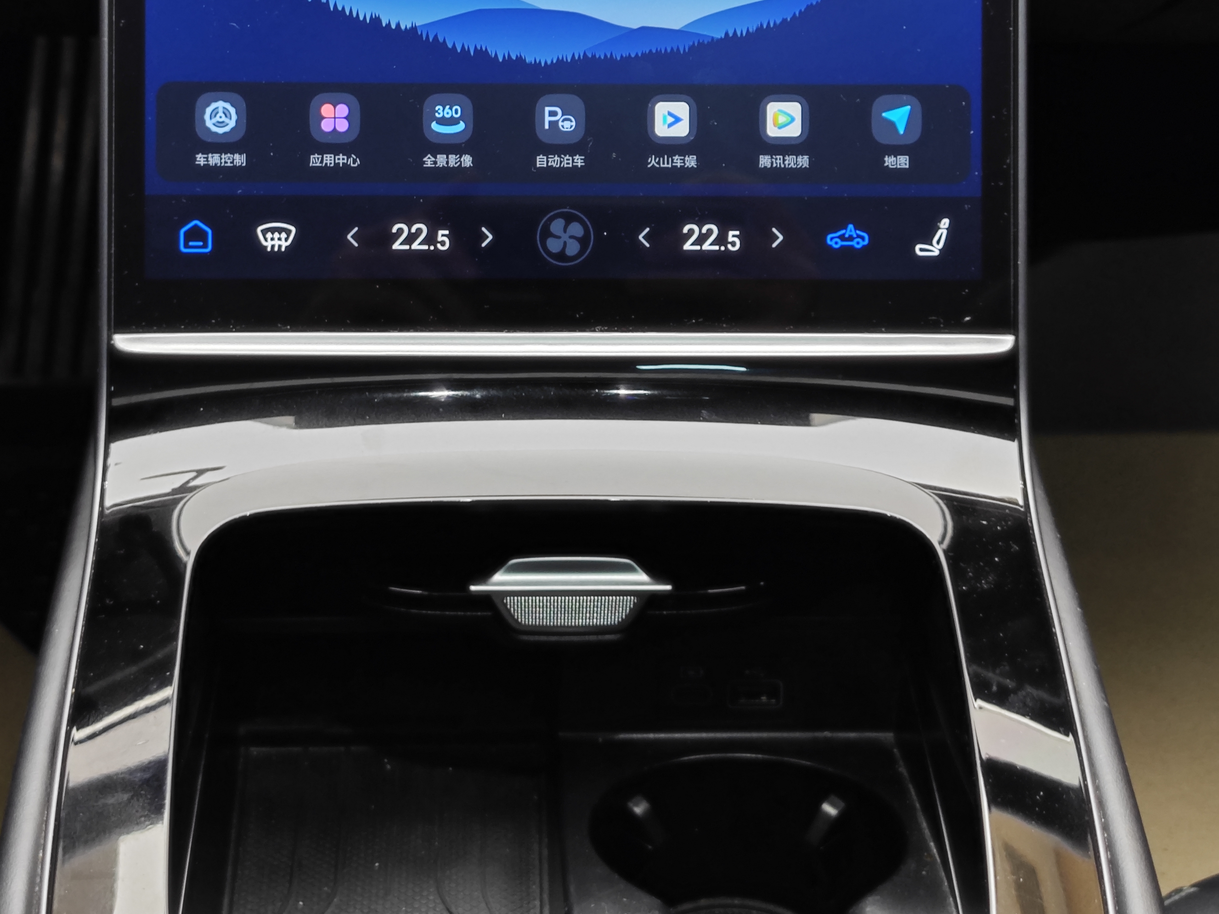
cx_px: 568
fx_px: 2500
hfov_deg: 27.4
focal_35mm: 71
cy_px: 248
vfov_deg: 20.6
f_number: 1.9
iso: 200
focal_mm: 8.7
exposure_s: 1/24
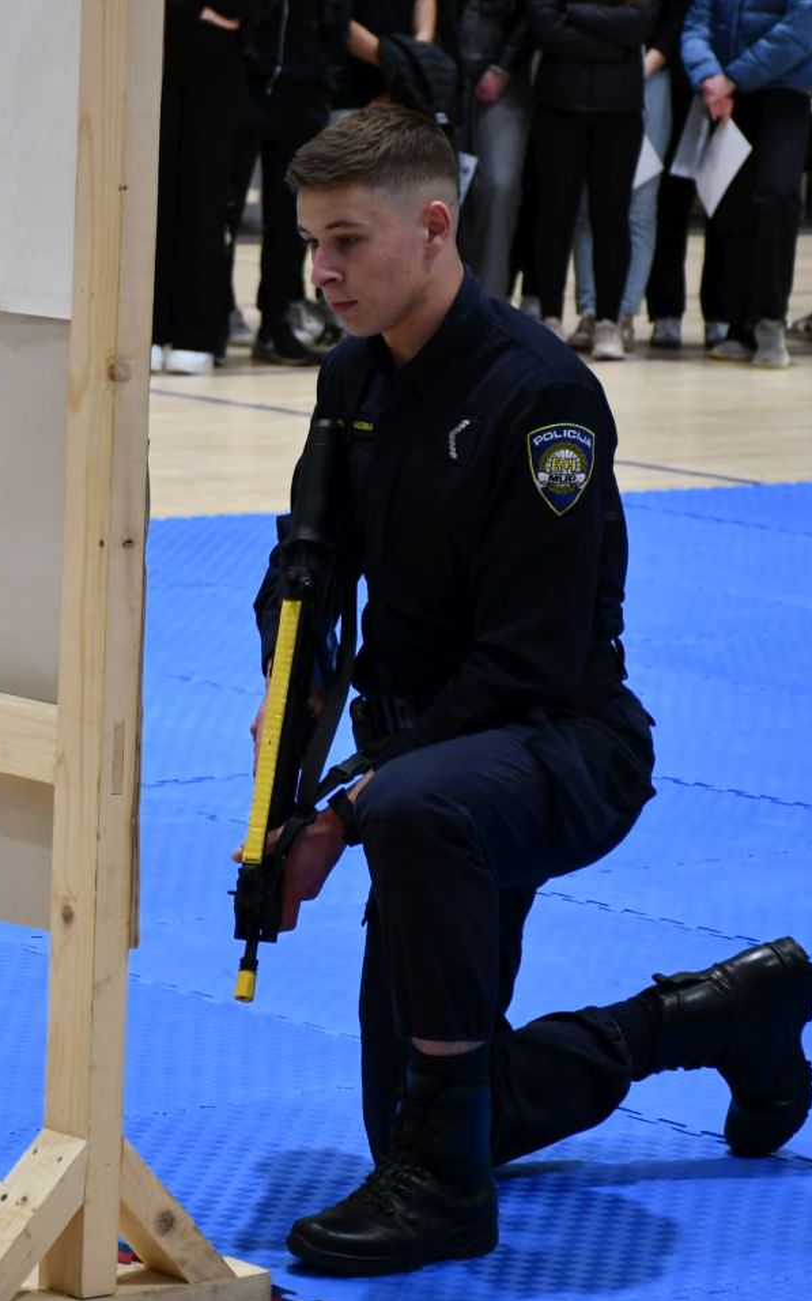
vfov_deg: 13.8
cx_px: -12
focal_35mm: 152
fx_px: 5385
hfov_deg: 8.6
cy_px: 652
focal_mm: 66
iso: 1000
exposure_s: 1/125
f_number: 5
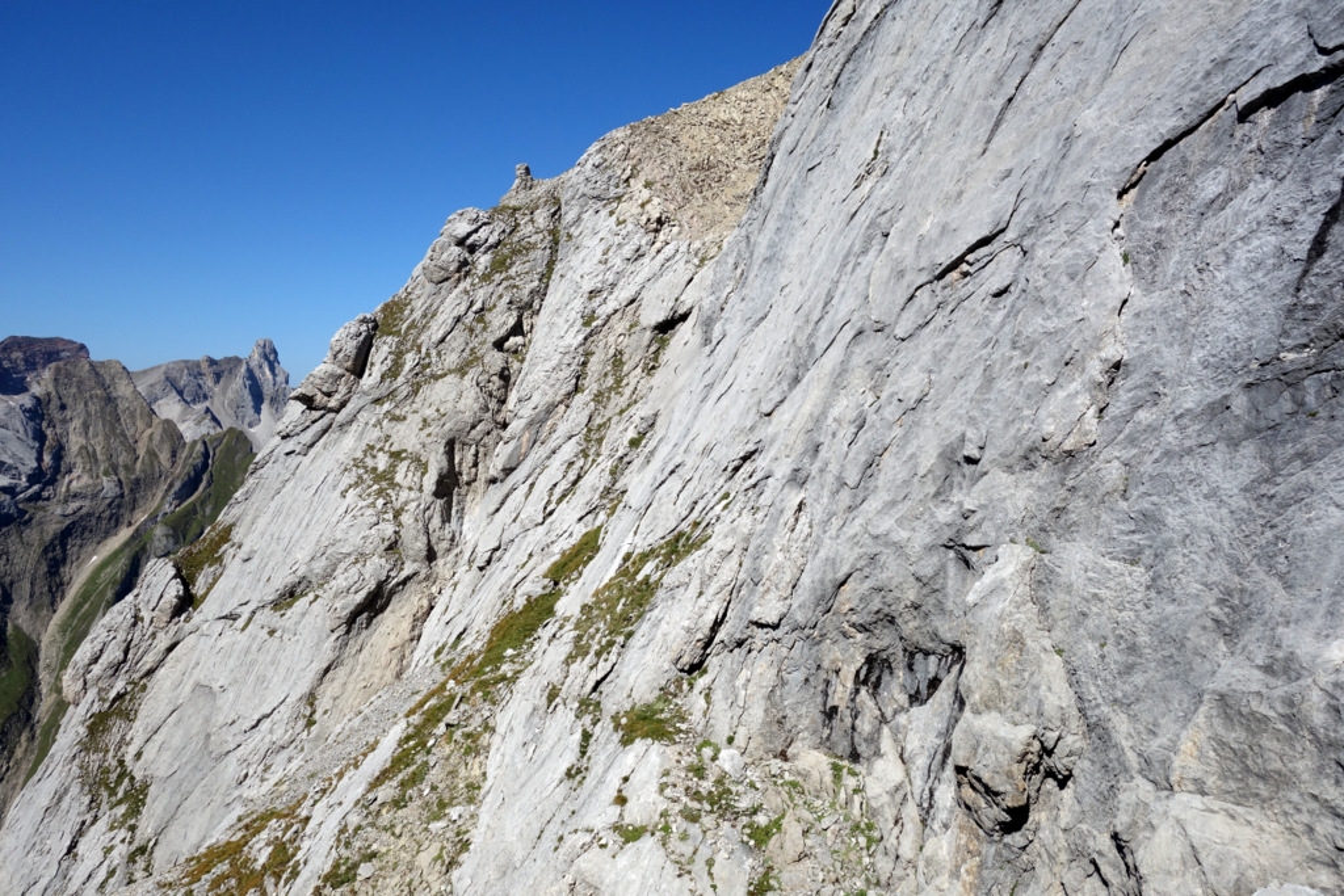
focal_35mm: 28
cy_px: 448
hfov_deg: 65.5
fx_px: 1045
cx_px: 672
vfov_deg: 46.4
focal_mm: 10.4
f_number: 6.3
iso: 125
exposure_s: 1/800
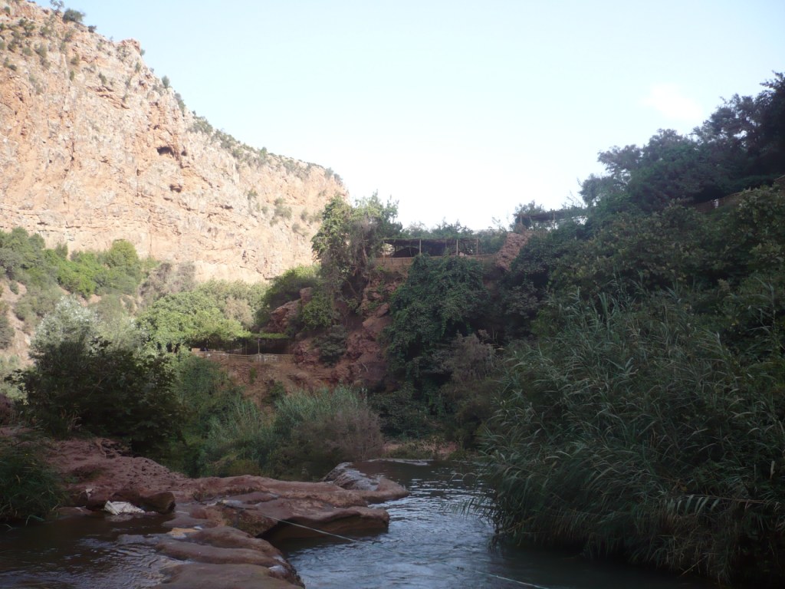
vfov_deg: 40.7
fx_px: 794
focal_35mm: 35
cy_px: 294
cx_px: 392
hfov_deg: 52.6
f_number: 2.8
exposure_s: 1/400
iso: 100
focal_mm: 5.8
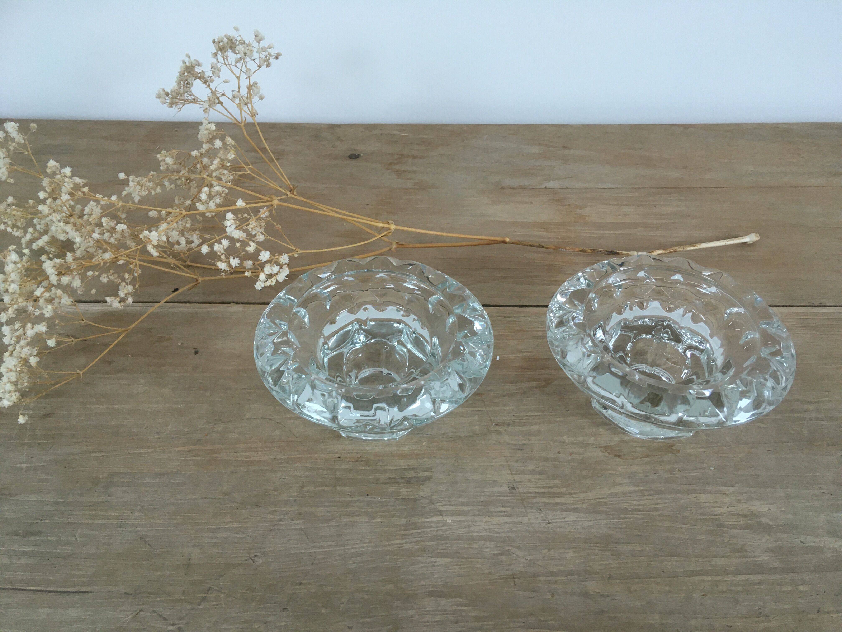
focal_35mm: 29
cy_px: 316
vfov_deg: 48.2
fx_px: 705
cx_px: 421
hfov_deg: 61.7
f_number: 2.2
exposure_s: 1/33
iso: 80
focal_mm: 4.15
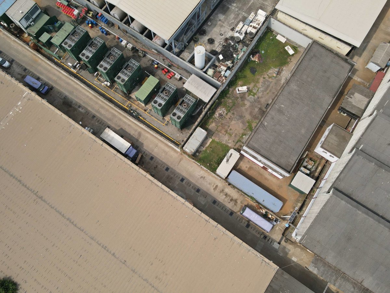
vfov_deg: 56.8
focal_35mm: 24
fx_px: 270
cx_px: 195
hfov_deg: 71.6
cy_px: 146
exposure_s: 1/500
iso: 100
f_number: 2.8
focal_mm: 4.5
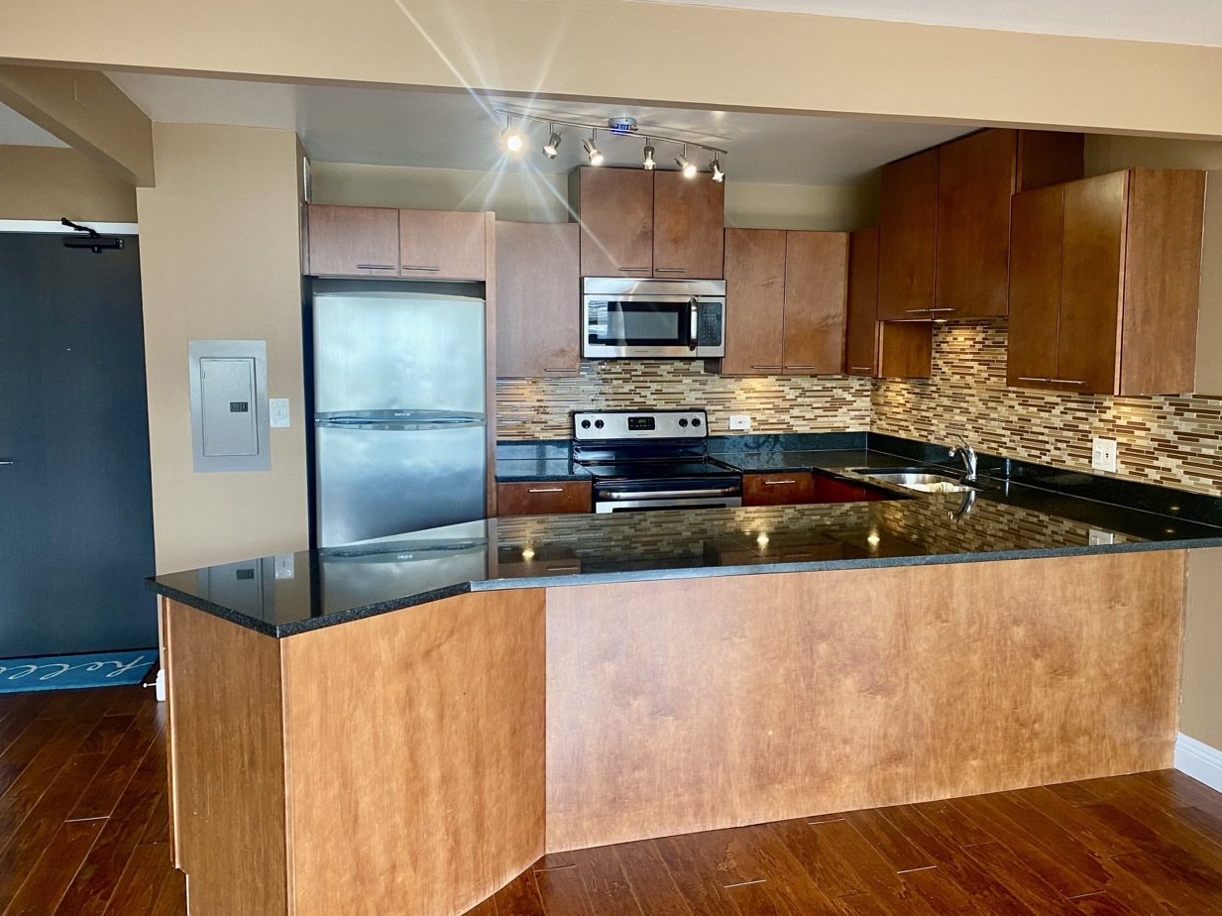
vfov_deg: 51.3
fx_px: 953
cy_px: 445
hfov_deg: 65.3
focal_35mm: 27
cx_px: 631
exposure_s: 1/60
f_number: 1.8
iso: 100
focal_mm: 4.25
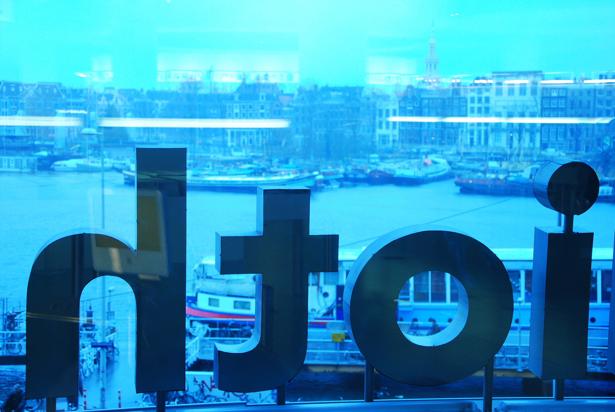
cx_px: 308
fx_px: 1155
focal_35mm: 68
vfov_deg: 20.2
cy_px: 206
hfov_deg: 29.8
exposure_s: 1/30
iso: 400
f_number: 4.8
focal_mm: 45
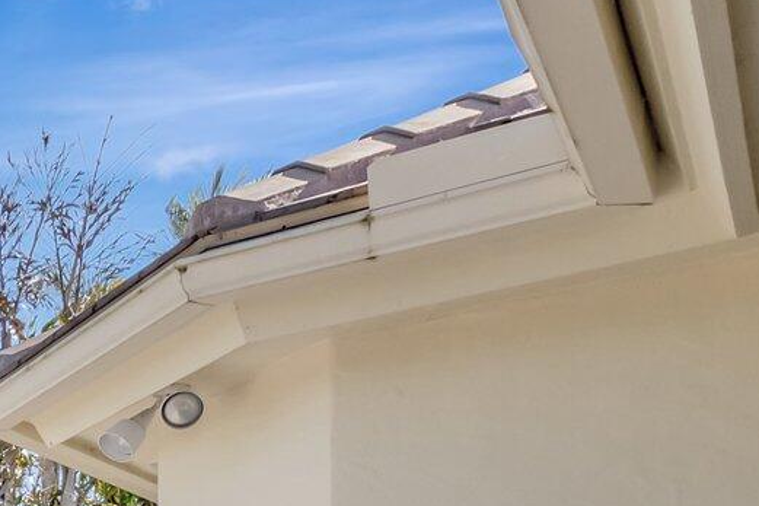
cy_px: 816
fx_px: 1243
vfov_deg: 19.3
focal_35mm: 59
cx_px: -618
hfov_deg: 21.5
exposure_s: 1/2500
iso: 640
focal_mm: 10
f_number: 8
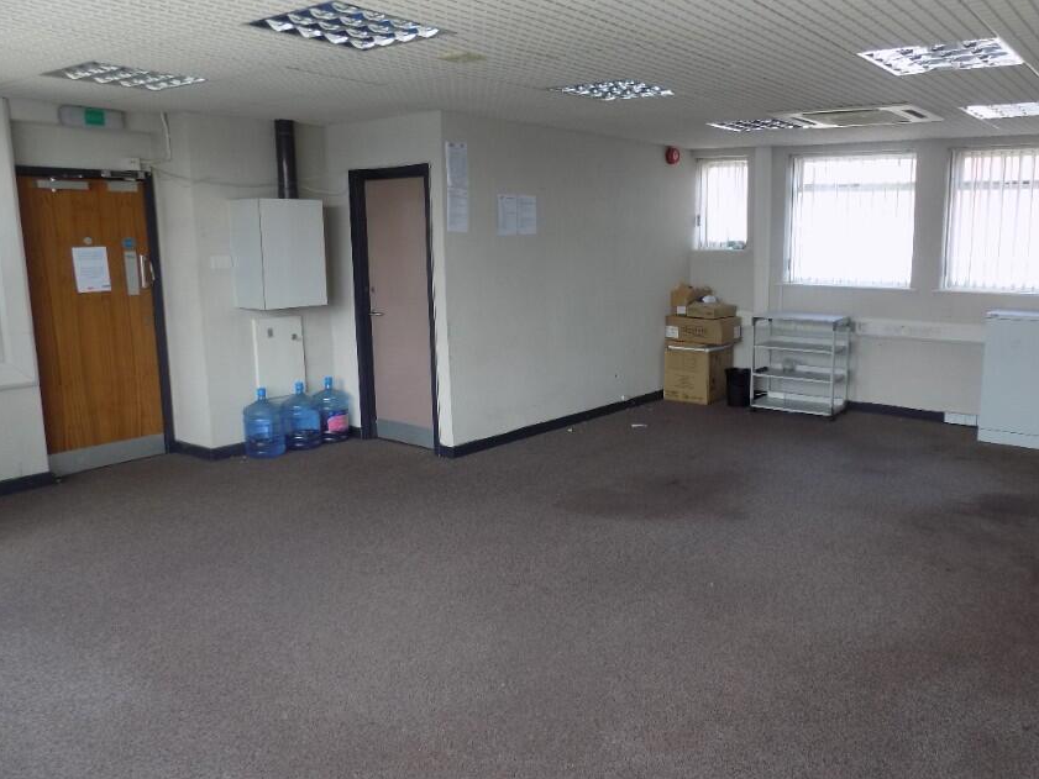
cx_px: 625
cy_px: 375
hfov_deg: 62.9
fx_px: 841
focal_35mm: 28
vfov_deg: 49.7
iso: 80
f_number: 3.1
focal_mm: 4
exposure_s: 1/40
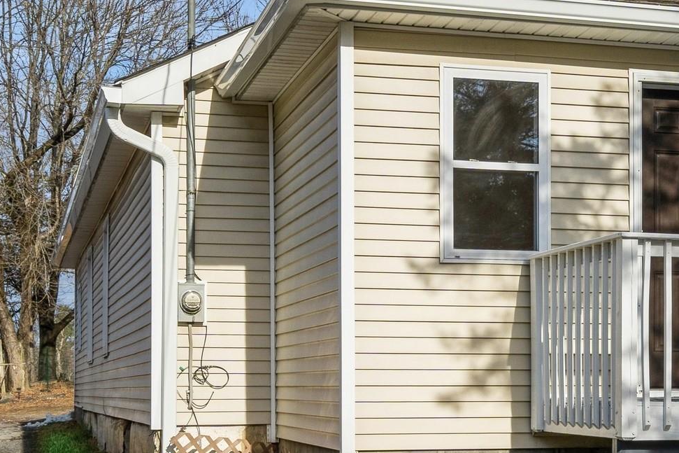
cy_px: 276
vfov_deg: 20.0
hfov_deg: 29.5
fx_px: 1282
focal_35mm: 68
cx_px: 429
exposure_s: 1/640
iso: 200
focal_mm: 22
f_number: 8
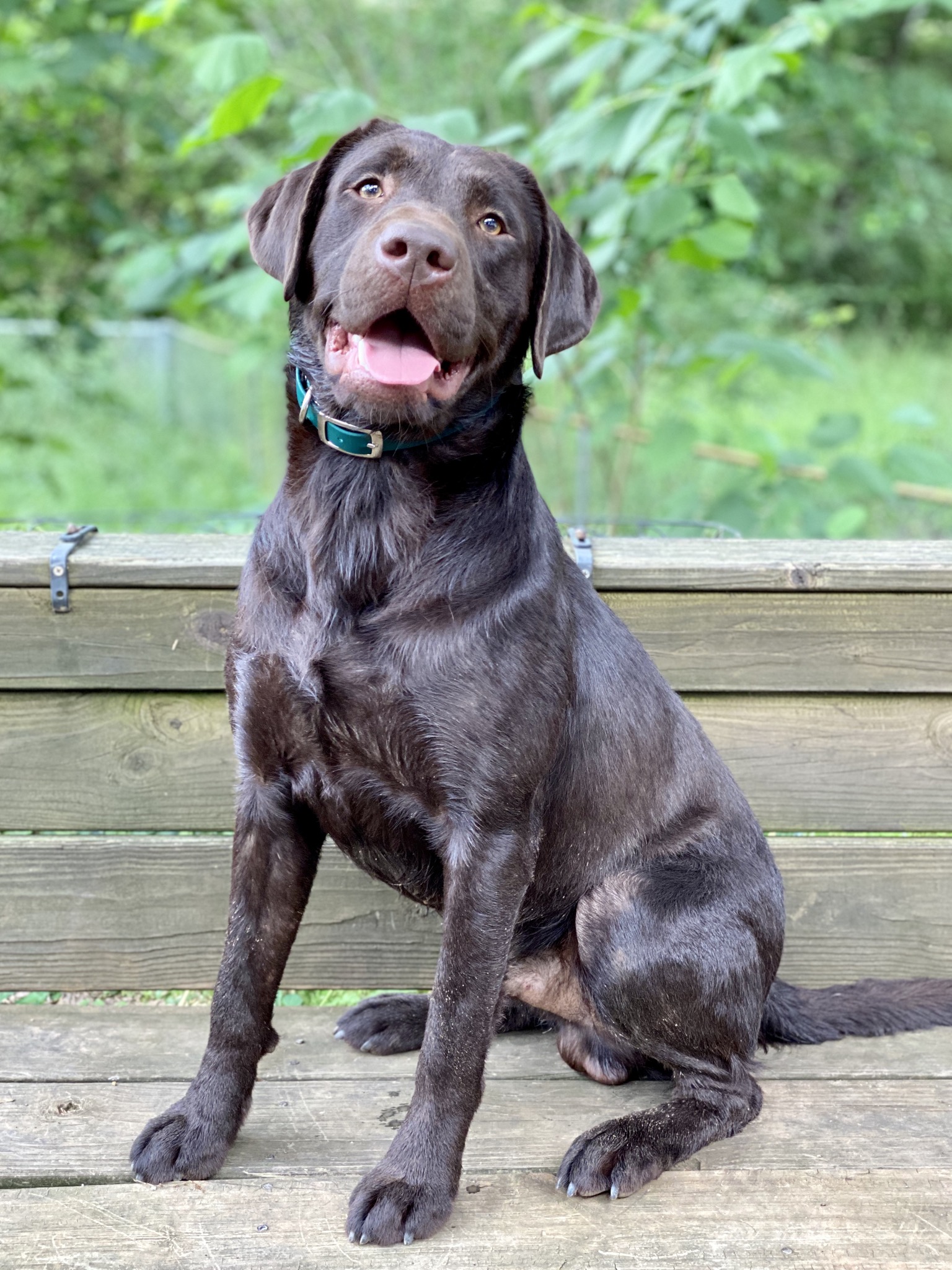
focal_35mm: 52
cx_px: 476
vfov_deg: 36.8
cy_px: 635
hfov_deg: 28.0
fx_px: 1907
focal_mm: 6
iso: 160
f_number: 2
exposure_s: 1/122
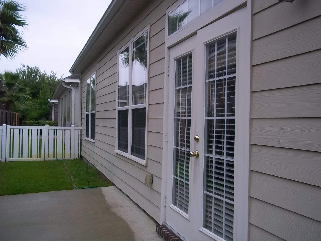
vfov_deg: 39.7
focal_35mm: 36
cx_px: 160
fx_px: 334
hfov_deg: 51.4
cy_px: 120
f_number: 3.1
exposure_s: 1/320
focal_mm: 6.5
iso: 80
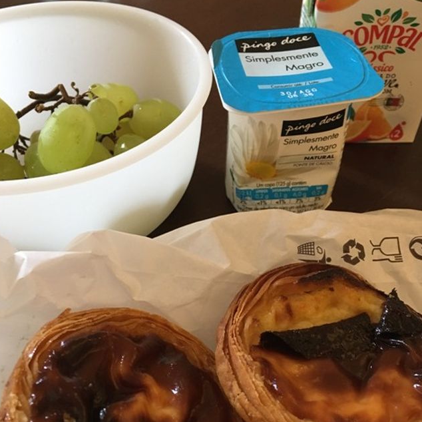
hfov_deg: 47.2
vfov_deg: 46.7
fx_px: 483
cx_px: 207
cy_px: 270
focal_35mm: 35
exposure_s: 1/33
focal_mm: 4.15
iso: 200
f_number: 2.2
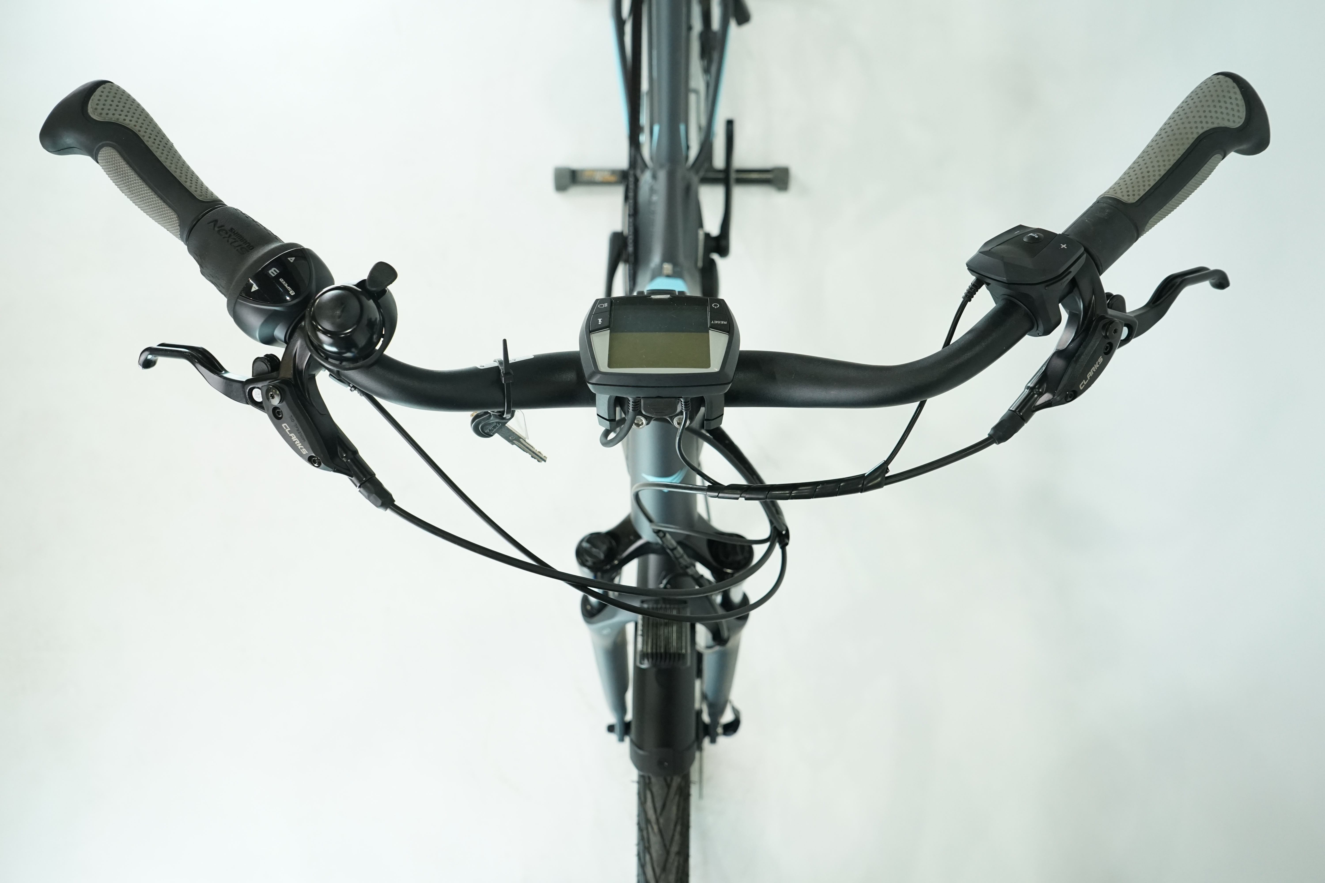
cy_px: 442
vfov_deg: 46.4
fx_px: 1030
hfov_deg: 65.5
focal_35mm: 28
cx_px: 662
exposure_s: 1/200
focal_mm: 28
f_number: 5.6
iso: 1600
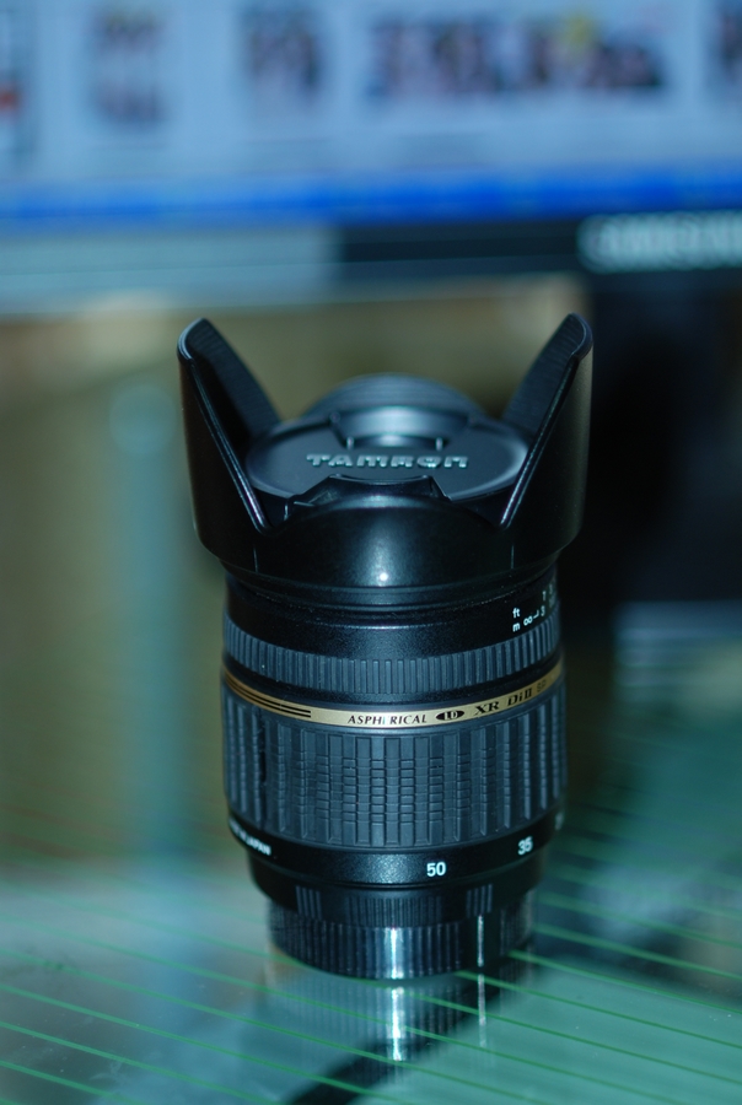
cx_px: 371
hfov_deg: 10.8
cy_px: 552
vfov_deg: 16.0
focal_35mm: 128
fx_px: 3924
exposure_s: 1/60
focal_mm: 85
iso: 200
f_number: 2
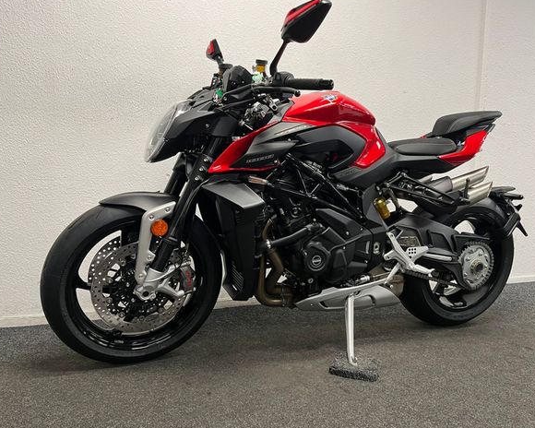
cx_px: 281
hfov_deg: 62.2
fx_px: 443
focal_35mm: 28
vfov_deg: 51.5
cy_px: 212
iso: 125
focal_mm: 5.1
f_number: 1.6
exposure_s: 1/50
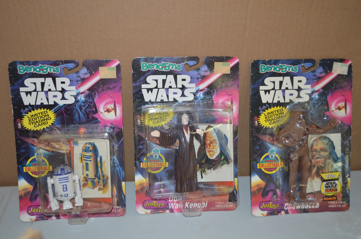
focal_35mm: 39
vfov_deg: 34.1
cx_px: 180
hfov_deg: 49.6
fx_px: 390
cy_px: 120
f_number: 4.2
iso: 1600
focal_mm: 26
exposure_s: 1/60
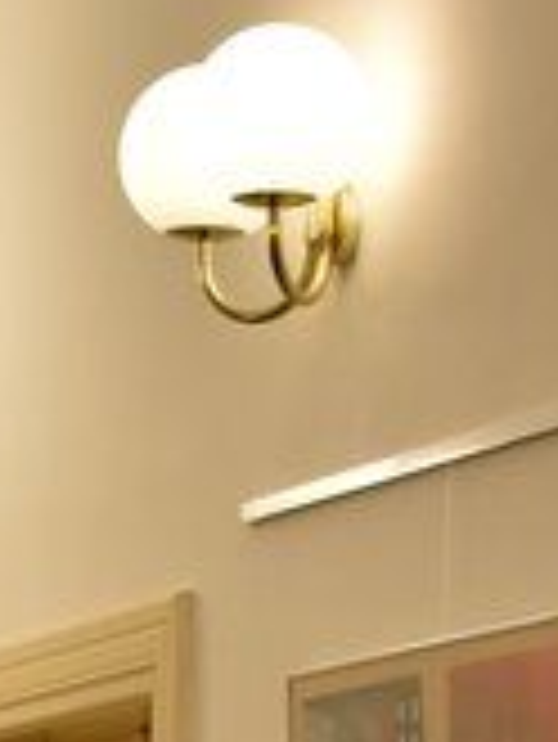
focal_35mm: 210
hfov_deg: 7.0
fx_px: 4508
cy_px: 1338
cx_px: -248
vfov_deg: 9.0
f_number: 4
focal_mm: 24
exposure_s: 1/40
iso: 640
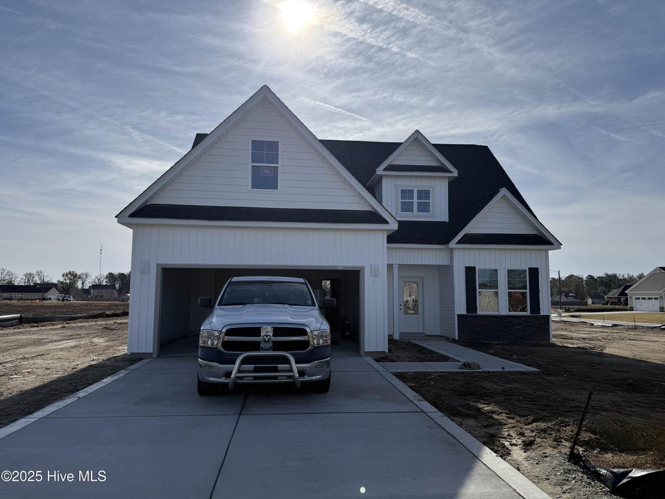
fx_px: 461
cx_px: 332
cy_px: 250
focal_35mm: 24
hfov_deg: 71.6
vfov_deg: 56.8
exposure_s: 1/11905
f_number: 1.78
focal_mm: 6.76
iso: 80
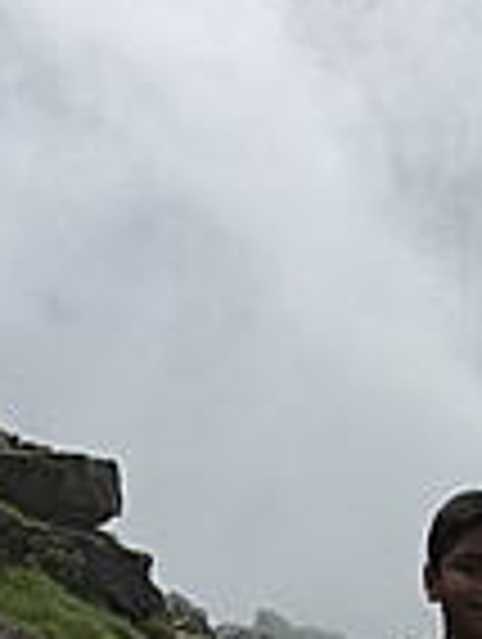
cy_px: 765
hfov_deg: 14.5
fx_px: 1814
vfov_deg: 18.9
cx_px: 617
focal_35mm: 98
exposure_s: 1/2404
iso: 25
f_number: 2.2
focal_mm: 4.15
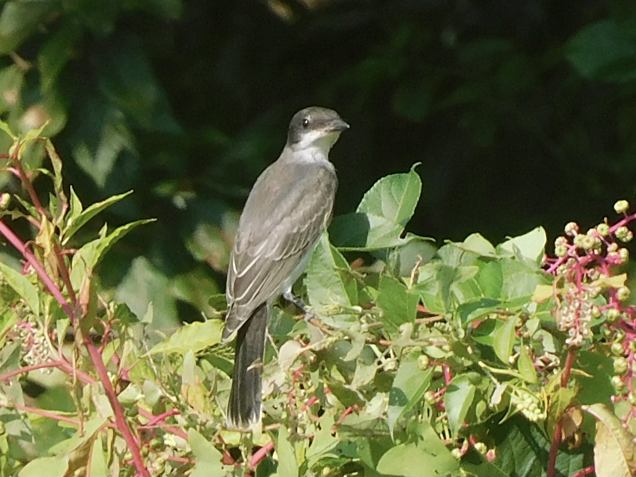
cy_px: 238
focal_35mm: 900
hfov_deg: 2.2
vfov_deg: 1.7
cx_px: 318
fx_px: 16536
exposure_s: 1/320
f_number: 5.6
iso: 125
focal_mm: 161.2
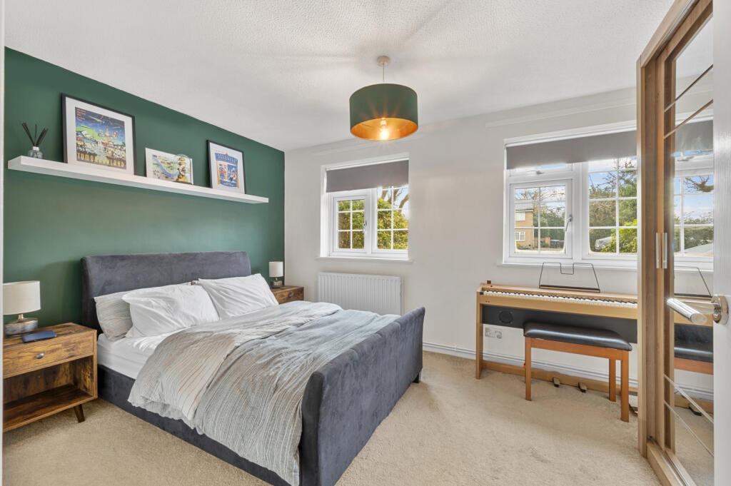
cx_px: 366
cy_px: 243
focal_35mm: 14
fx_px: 284
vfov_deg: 81.1
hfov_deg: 104.3
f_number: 16
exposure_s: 3
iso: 200
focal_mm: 14
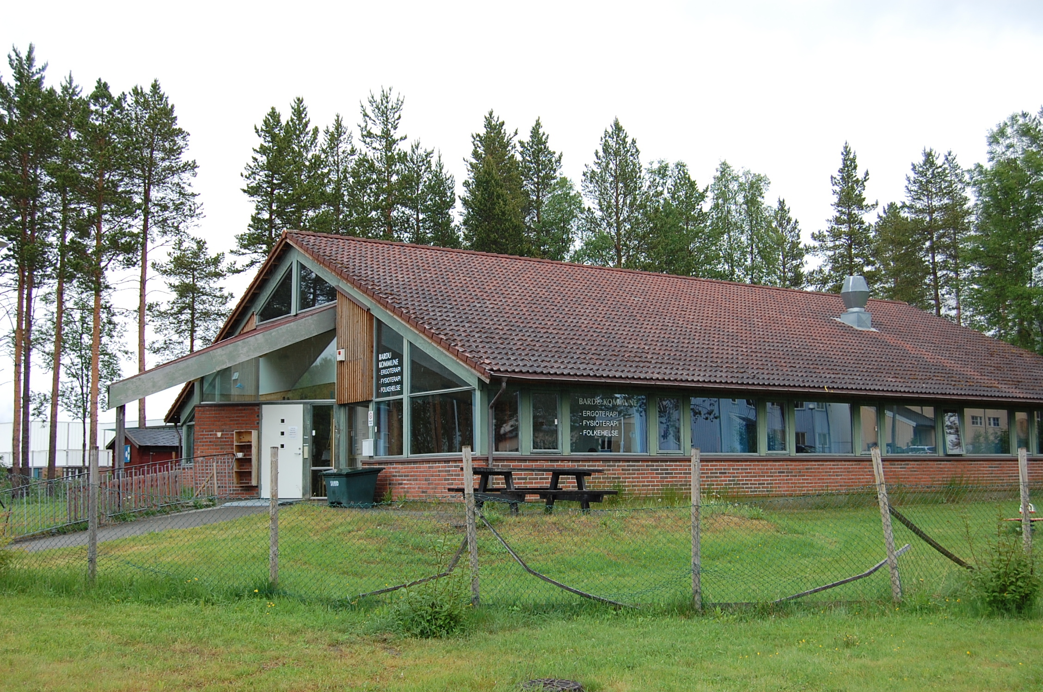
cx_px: 522
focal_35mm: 39
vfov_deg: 34.1
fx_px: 1128
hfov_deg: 49.6
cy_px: 346
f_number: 6.3
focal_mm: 26
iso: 200
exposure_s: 1/160
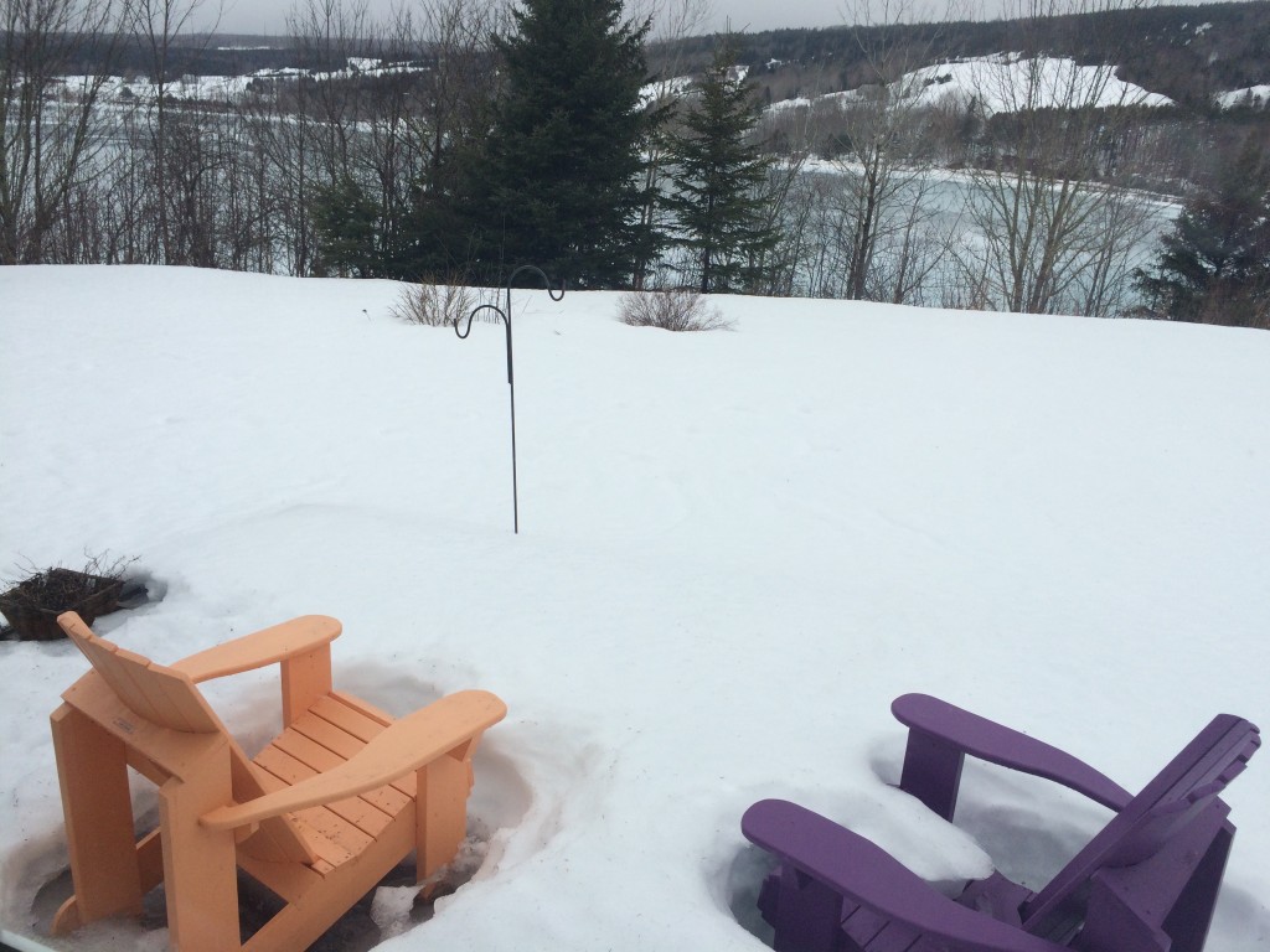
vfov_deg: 48.2
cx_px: 635
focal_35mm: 29
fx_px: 1064
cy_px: 476
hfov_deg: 61.7
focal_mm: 4.15
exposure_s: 1/1953
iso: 32
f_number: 2.2
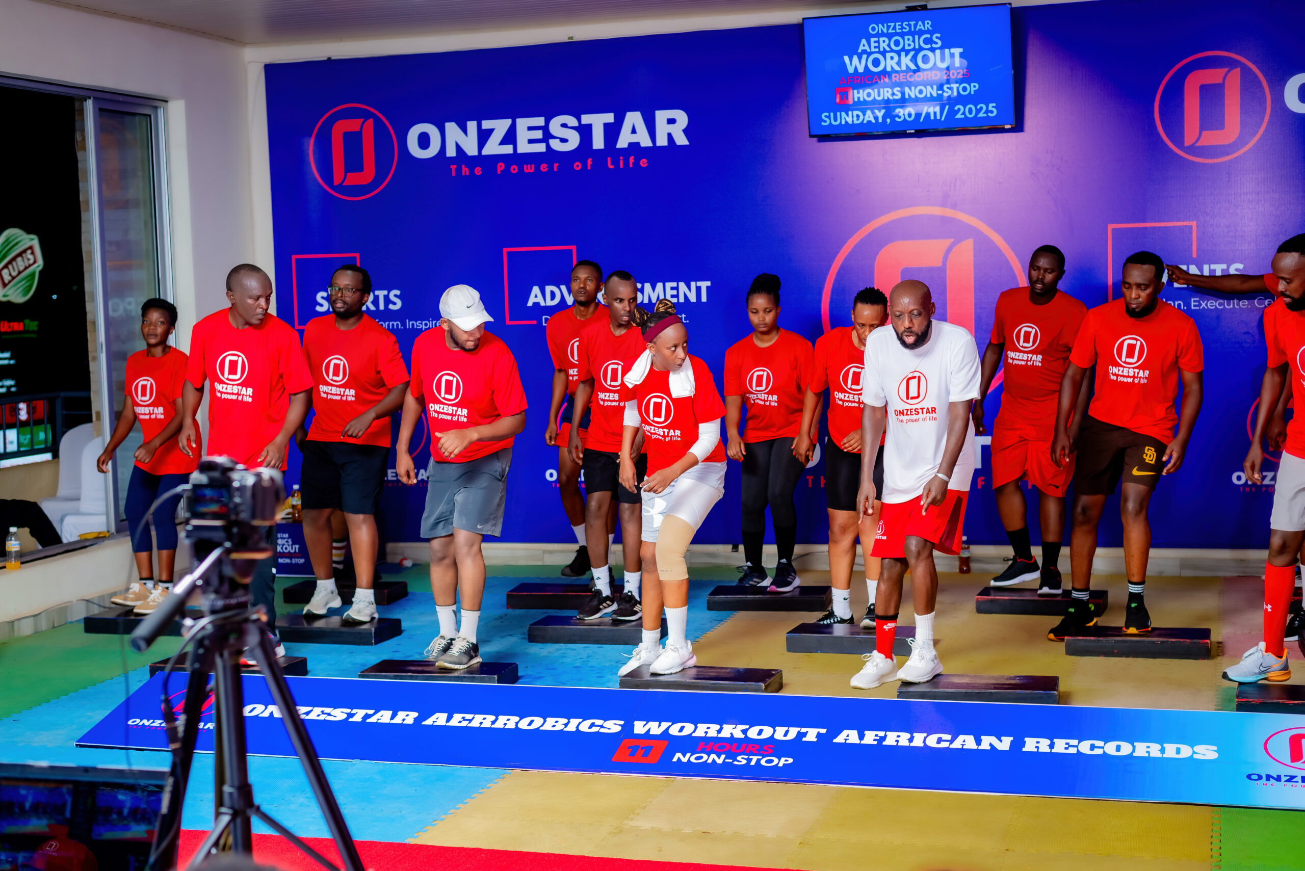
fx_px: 1813
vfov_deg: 27.0
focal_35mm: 50
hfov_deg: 39.6
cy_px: 436
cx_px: 652
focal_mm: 50
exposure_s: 1/160
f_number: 3.5
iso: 400
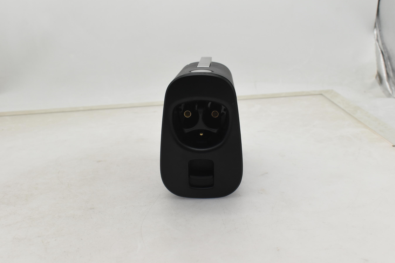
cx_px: 198
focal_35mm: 44
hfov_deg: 44.9
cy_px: 132
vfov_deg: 30.9
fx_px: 477
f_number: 10
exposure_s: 1/125
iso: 800
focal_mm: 29
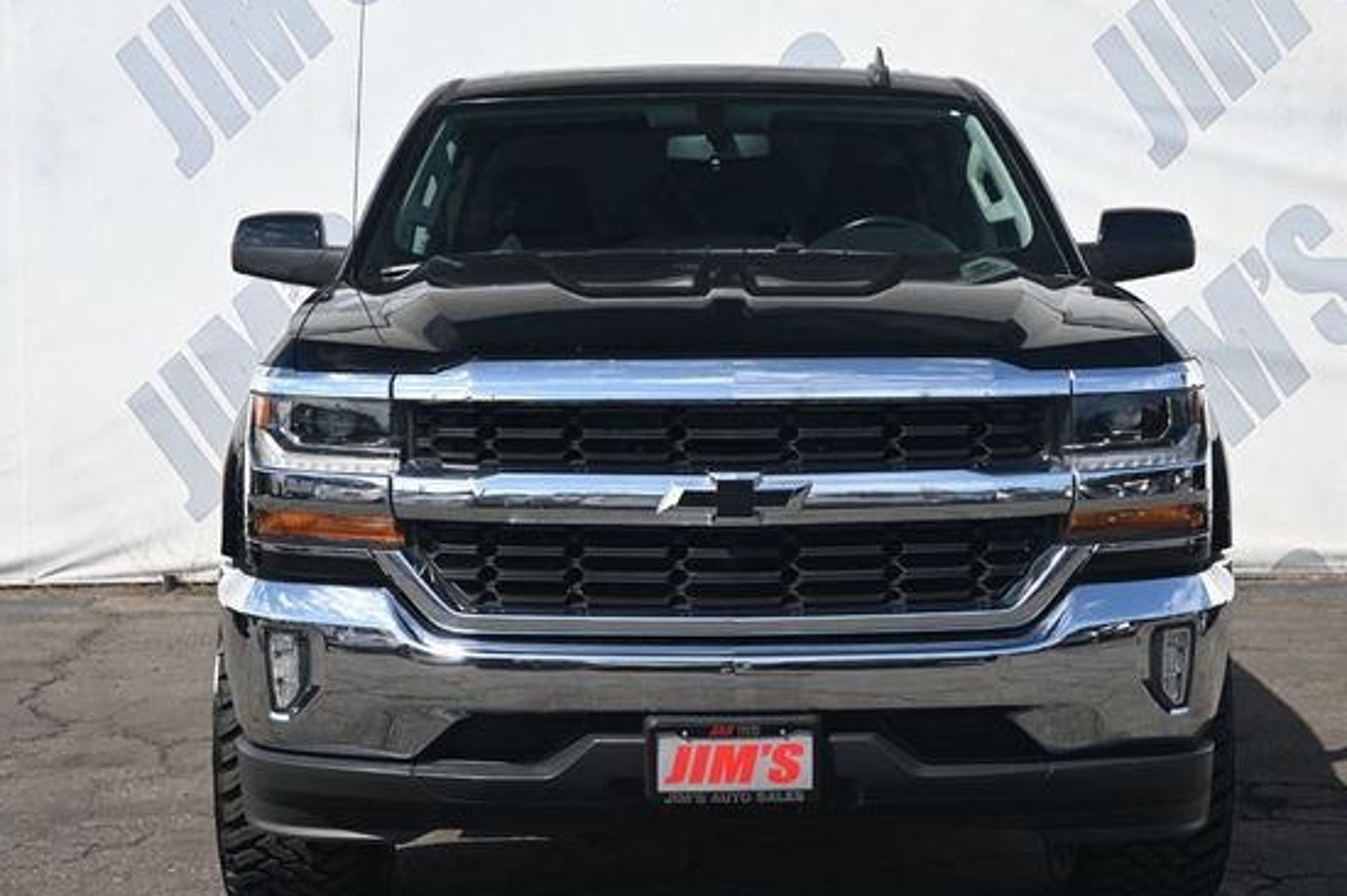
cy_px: 472
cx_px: 720
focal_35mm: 72
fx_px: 2677
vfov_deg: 19.0
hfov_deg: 28.2
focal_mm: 41
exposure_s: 1/250
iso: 100
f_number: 5.6
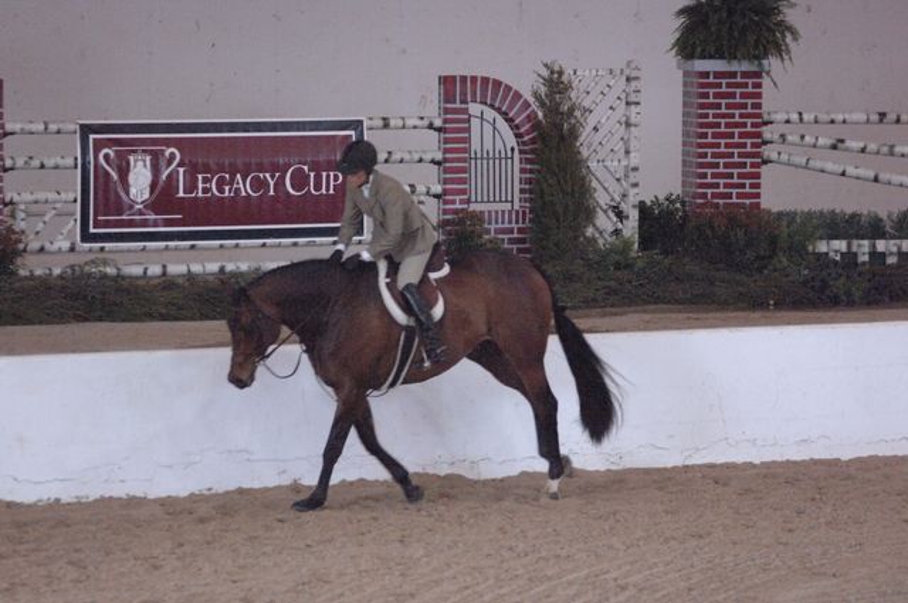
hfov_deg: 8.3
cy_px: 302
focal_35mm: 248
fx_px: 6235
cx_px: 454
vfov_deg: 5.5
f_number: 2.8
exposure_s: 1/320
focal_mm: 165
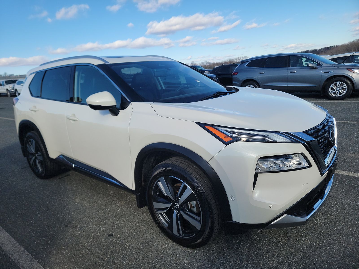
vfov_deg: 56.8
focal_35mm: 24
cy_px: 134
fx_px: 249
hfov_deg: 71.6
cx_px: 180
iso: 50
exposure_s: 1/798
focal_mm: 6.7
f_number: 1.8
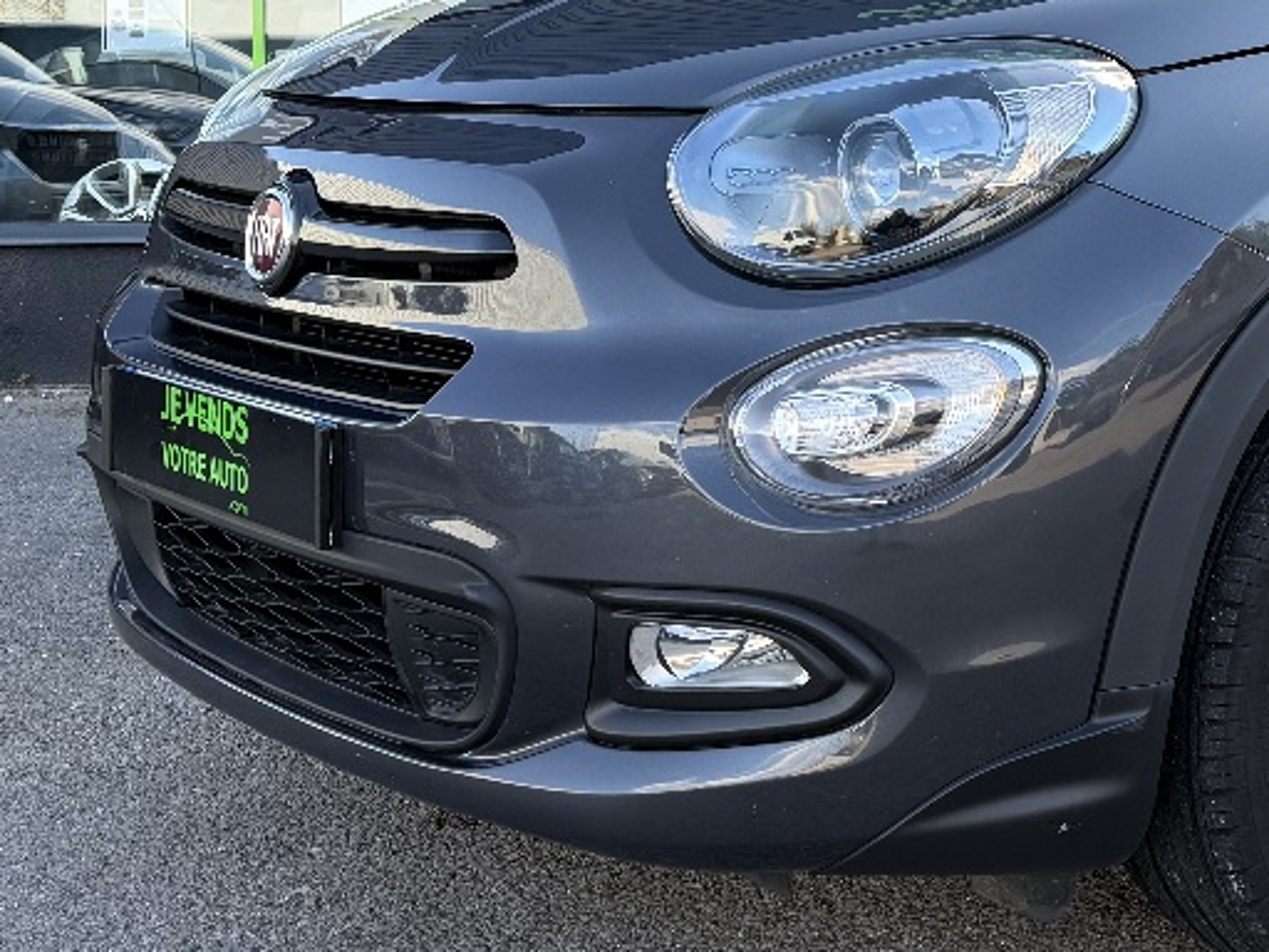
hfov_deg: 30.3
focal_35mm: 60
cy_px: 134
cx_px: 1214
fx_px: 2200
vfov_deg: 23.9
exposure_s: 1/423
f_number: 1.78
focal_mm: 6.76
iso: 100
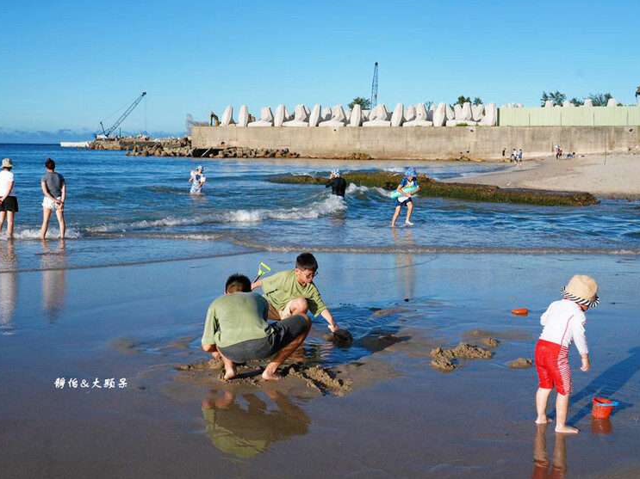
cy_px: 236
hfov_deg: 43.0
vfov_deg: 32.9
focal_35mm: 44
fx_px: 813
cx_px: 320
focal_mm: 40
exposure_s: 1/800
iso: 320
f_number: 8
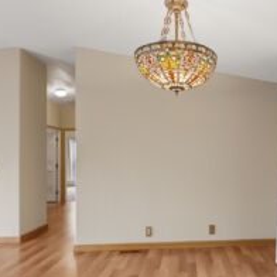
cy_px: 154
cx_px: 206
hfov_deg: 55.8
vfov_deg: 58.4
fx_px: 247
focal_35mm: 27
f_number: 8
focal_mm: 10.5
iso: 100
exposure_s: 1/100
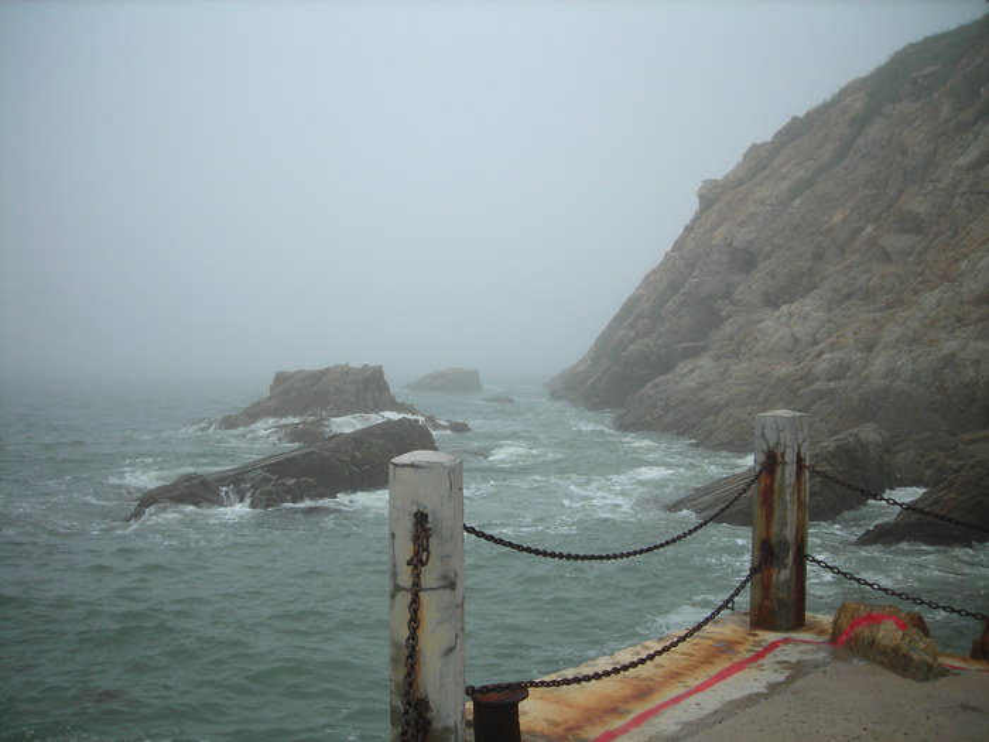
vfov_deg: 37.7
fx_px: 1086
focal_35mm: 38
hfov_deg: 49.0
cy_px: 371
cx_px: 494
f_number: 6.4
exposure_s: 1/215
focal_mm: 6.3
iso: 50
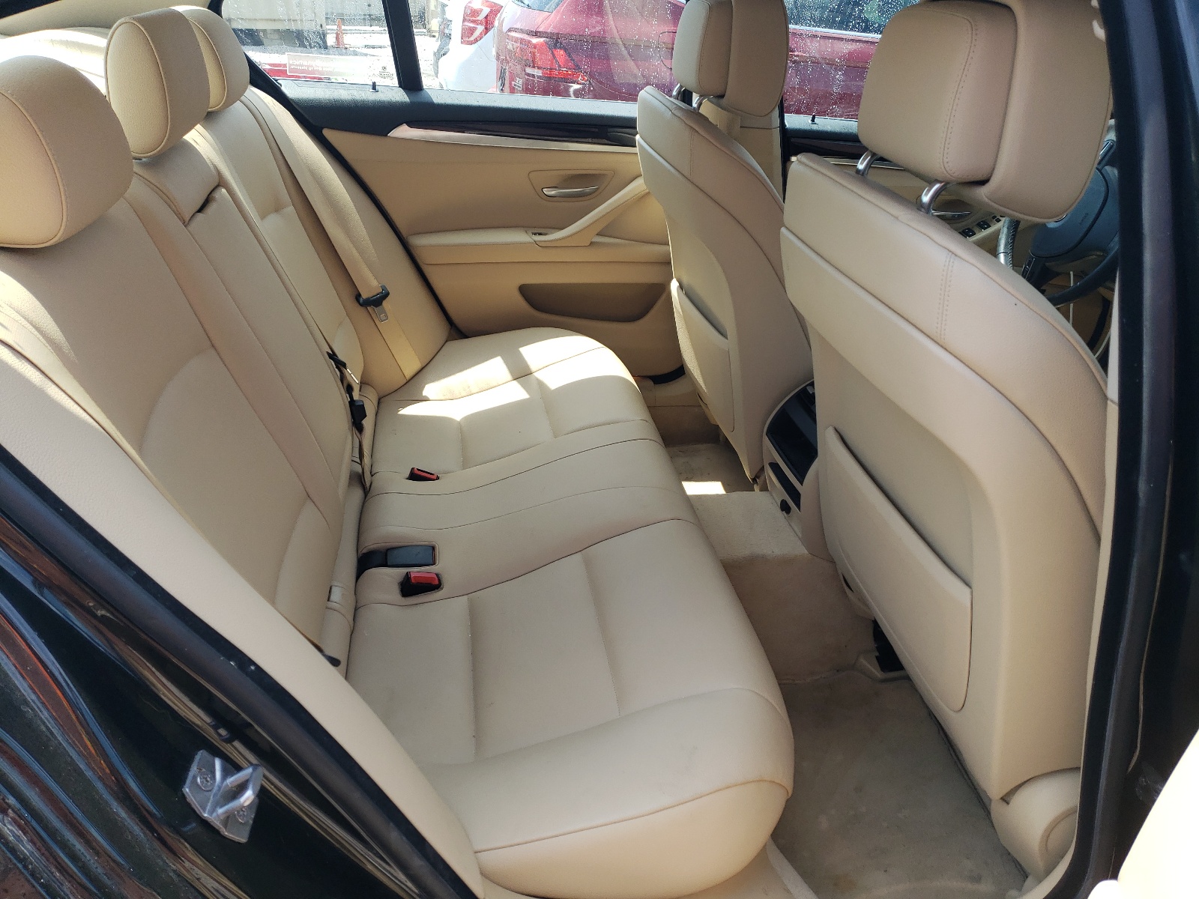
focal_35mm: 26
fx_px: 901
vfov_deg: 53.1
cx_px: 600
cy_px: 450
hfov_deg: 67.3
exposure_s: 1/667
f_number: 1.5
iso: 50
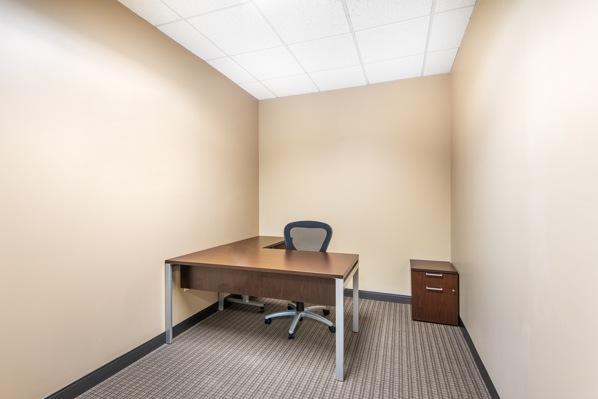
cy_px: 200
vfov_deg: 73.8
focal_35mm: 16
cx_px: 299
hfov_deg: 96.7
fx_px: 266
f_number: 10
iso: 400
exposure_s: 1/40
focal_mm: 16
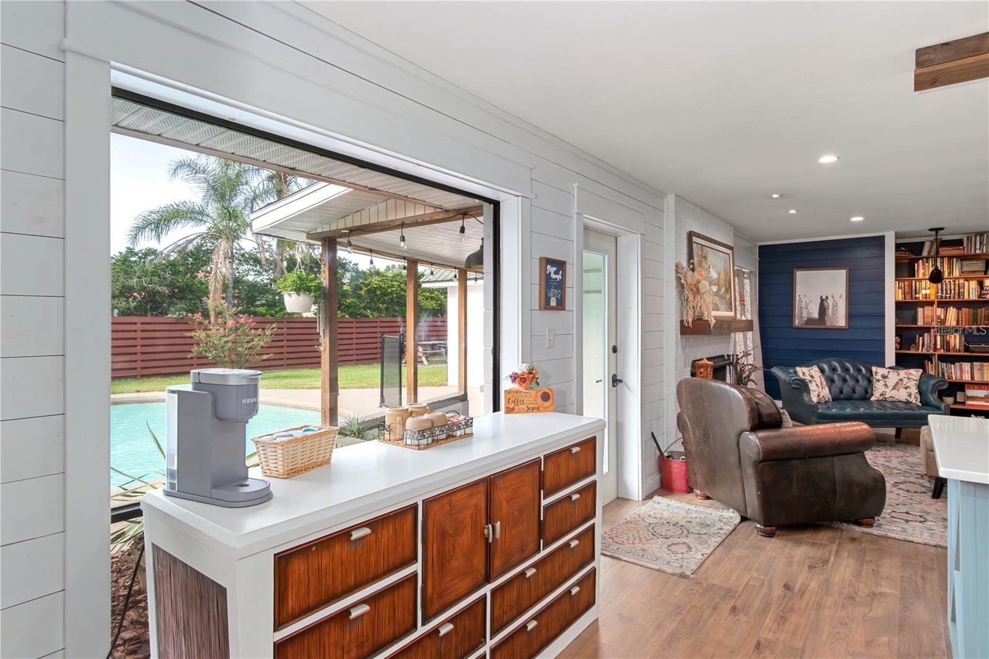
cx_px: 494
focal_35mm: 20
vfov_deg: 63.2
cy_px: 330
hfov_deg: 85.4
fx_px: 536
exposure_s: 1/8
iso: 250
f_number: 9
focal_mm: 13
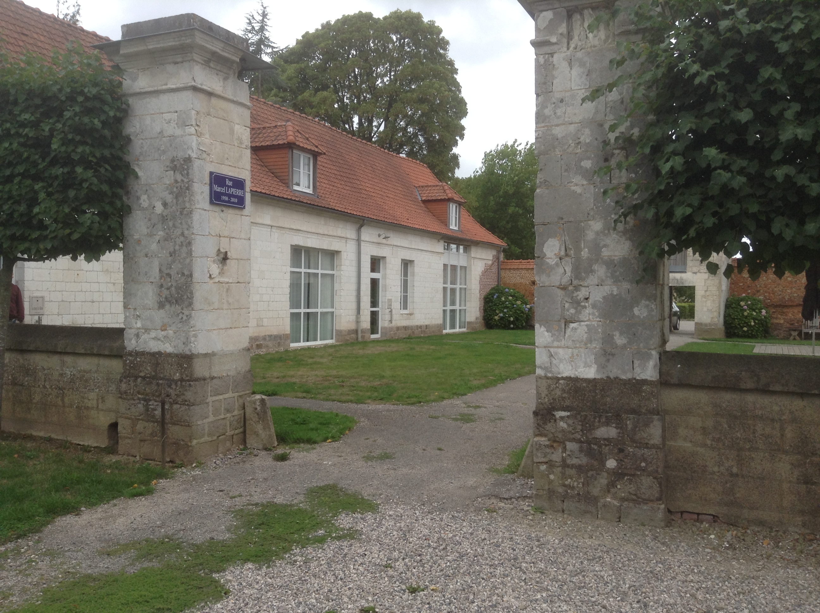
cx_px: 410
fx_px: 781
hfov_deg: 55.4
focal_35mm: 33
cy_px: 306
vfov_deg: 42.8
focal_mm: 3.3
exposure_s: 1/166
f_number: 2.4
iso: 25
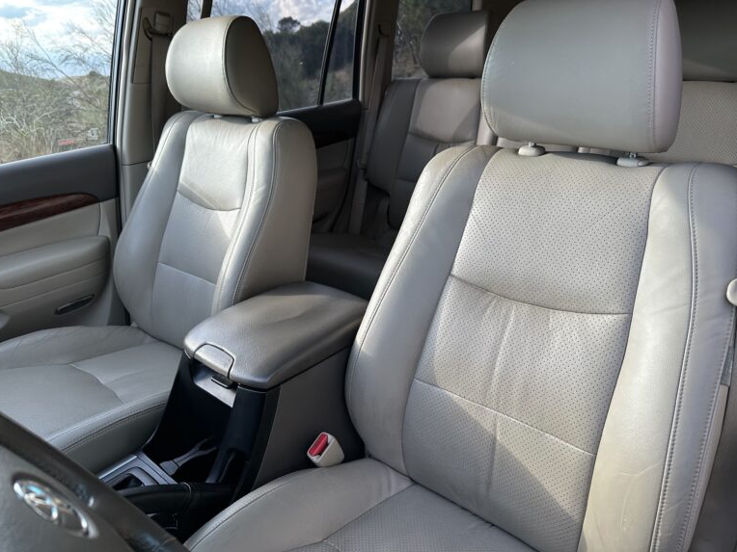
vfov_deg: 54.9
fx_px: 532
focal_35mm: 25
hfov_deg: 69.4
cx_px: 373
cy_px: 286
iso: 80
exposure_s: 1/464
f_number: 1.78
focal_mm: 6.86
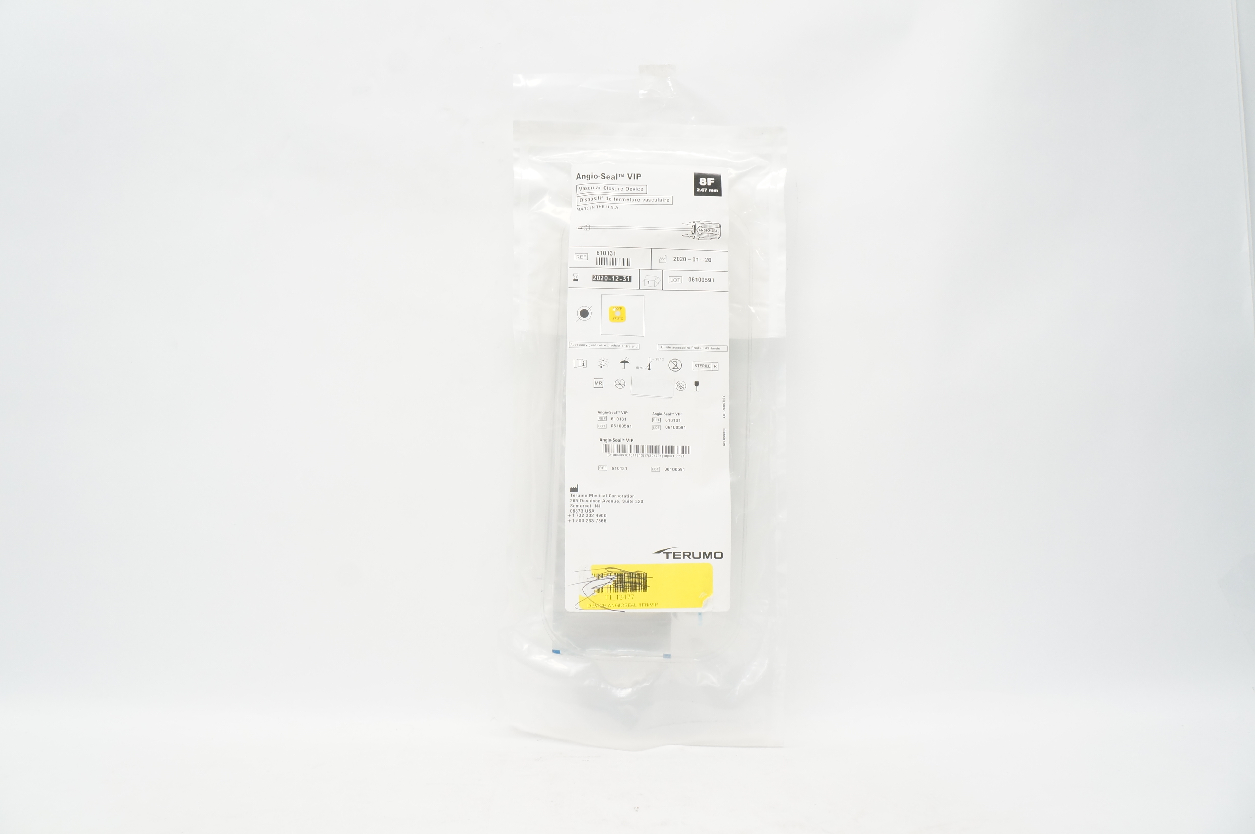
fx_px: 940
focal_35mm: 27
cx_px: 628
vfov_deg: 47.8
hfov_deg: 67.4
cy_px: 417
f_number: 8
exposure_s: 1/40
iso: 800
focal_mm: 18
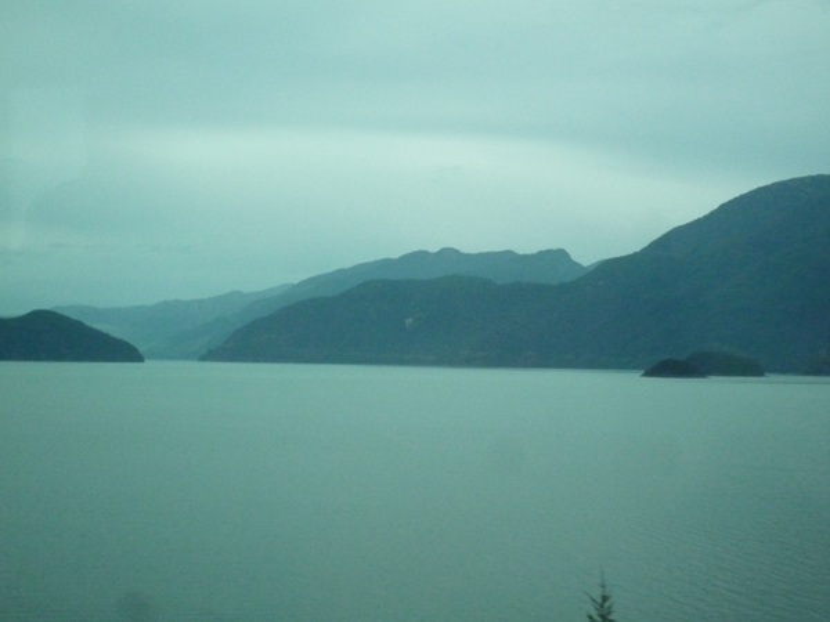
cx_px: 415
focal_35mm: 59
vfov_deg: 24.8
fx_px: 1415
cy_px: 311
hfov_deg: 32.7
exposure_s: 1/320
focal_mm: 10.4
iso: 800
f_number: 4.7
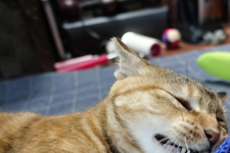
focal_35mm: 40
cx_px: 154
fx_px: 256
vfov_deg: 32.4
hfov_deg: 47.6
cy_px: 126
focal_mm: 8.8
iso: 1000
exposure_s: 1/250
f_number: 2
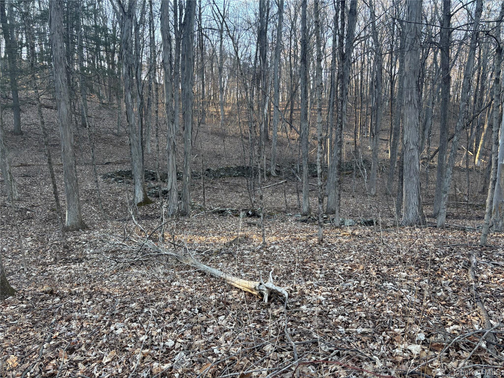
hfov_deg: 67.3
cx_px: 252
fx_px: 379
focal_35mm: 26
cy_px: 189
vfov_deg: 53.1
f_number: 1.6
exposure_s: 1/121
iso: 64
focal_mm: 5.96
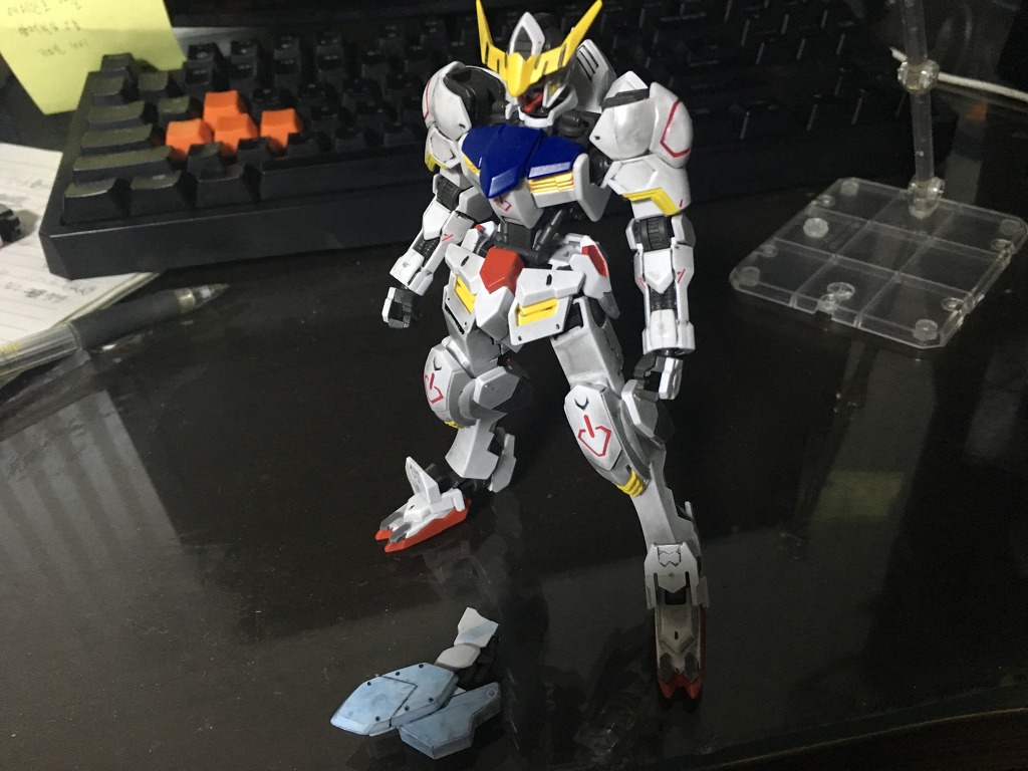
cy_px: 386
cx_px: 514
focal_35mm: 29
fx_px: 861
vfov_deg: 48.2
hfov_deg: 61.7
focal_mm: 4.15
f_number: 2.2
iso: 200
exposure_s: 1/20
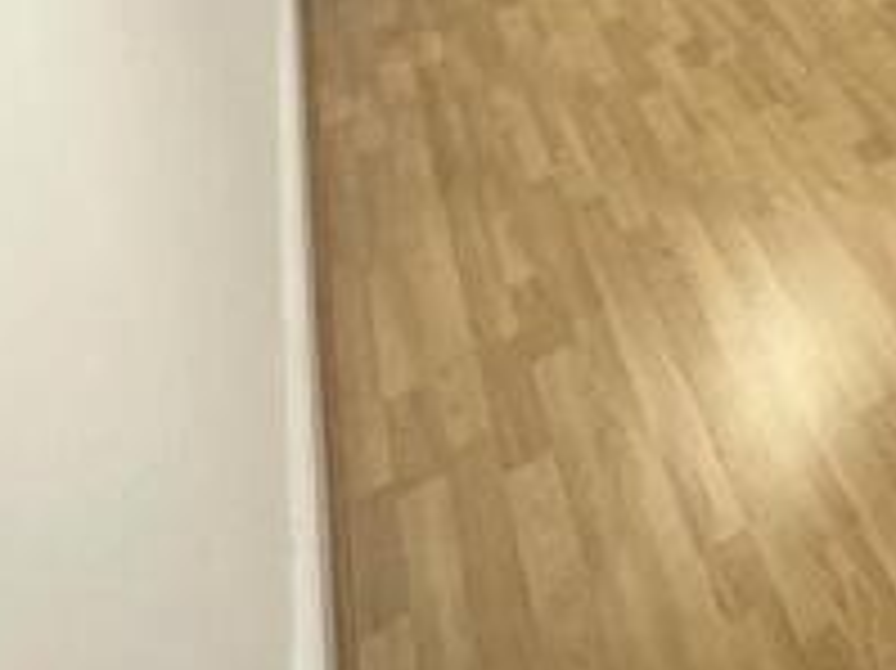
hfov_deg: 30.2
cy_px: -281
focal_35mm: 41
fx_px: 1061
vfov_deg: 27.1
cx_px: 1290
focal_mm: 2.22
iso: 125
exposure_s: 1/50
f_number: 2.2
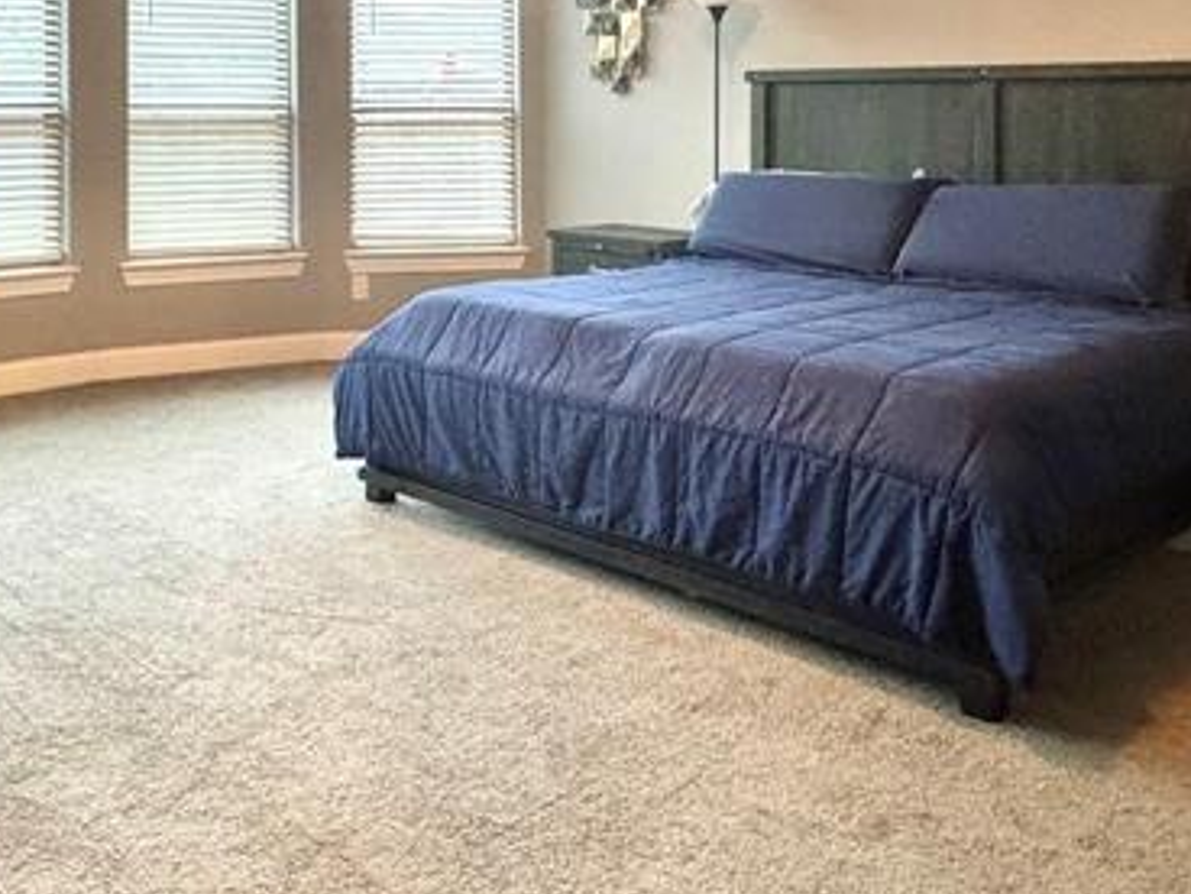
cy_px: 87
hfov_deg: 46.9
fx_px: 1342
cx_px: 369
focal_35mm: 39
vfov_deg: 34.7
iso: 500
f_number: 2.2
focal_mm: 2.22
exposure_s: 1/60
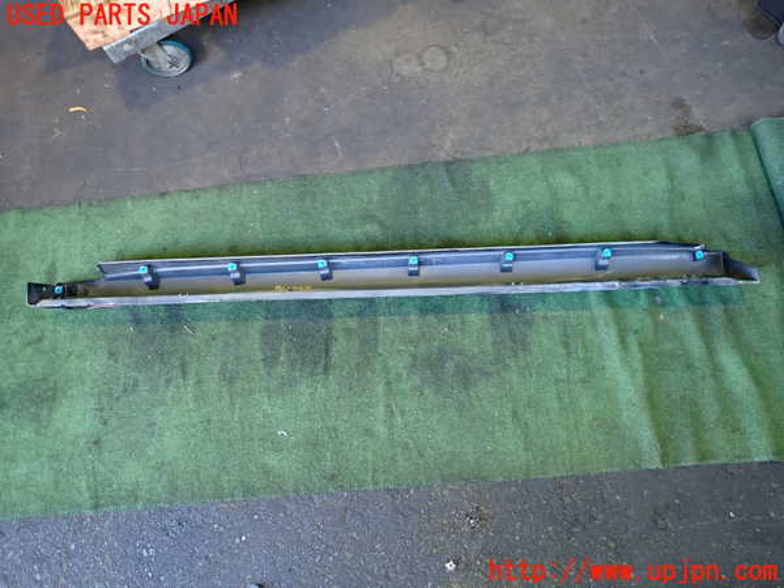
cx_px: 392
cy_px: 294
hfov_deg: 69.4
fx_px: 566
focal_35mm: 25
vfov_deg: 54.9
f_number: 2
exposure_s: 1/30
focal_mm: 4.5
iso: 250
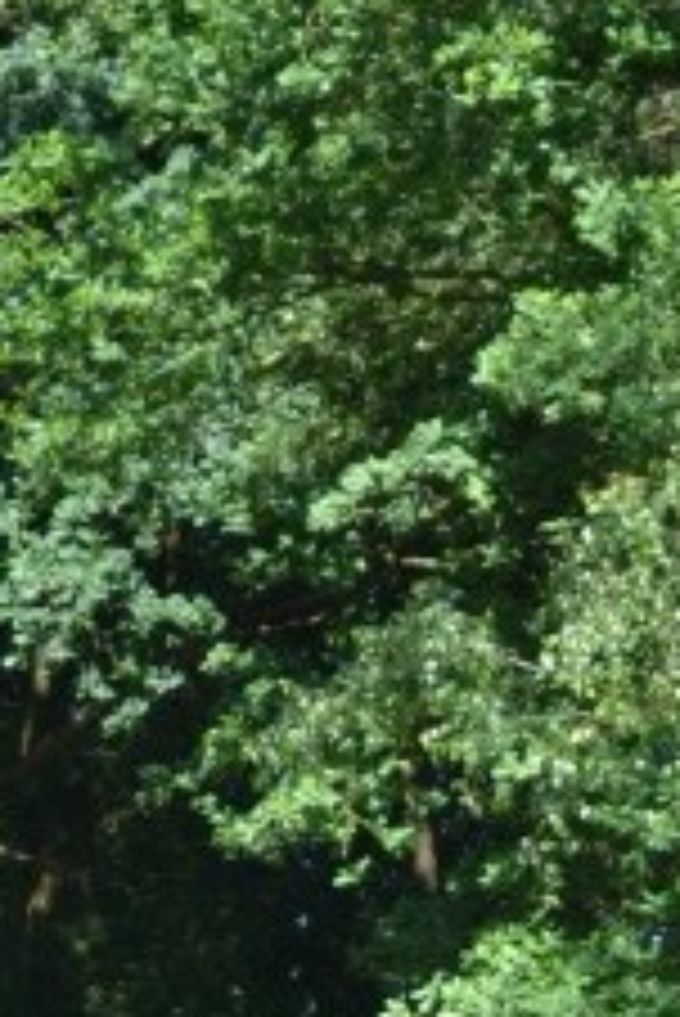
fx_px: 8628
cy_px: 1566
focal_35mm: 305
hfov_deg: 4.5
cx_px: 822
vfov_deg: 6.7
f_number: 5.6
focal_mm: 46
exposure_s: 1/125
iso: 110
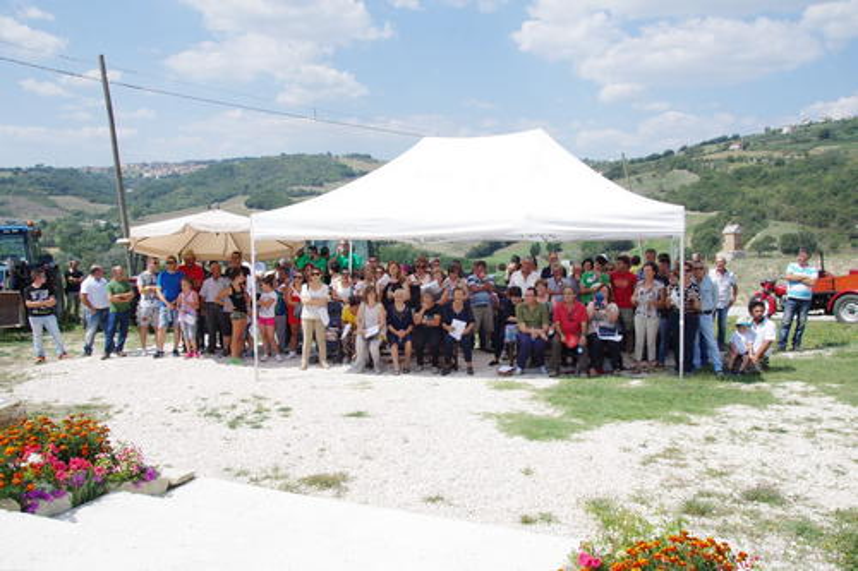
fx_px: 786
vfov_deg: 39.9
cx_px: 429
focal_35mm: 33
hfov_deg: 57.2
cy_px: 286
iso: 500
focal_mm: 22
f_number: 11
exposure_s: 1/320
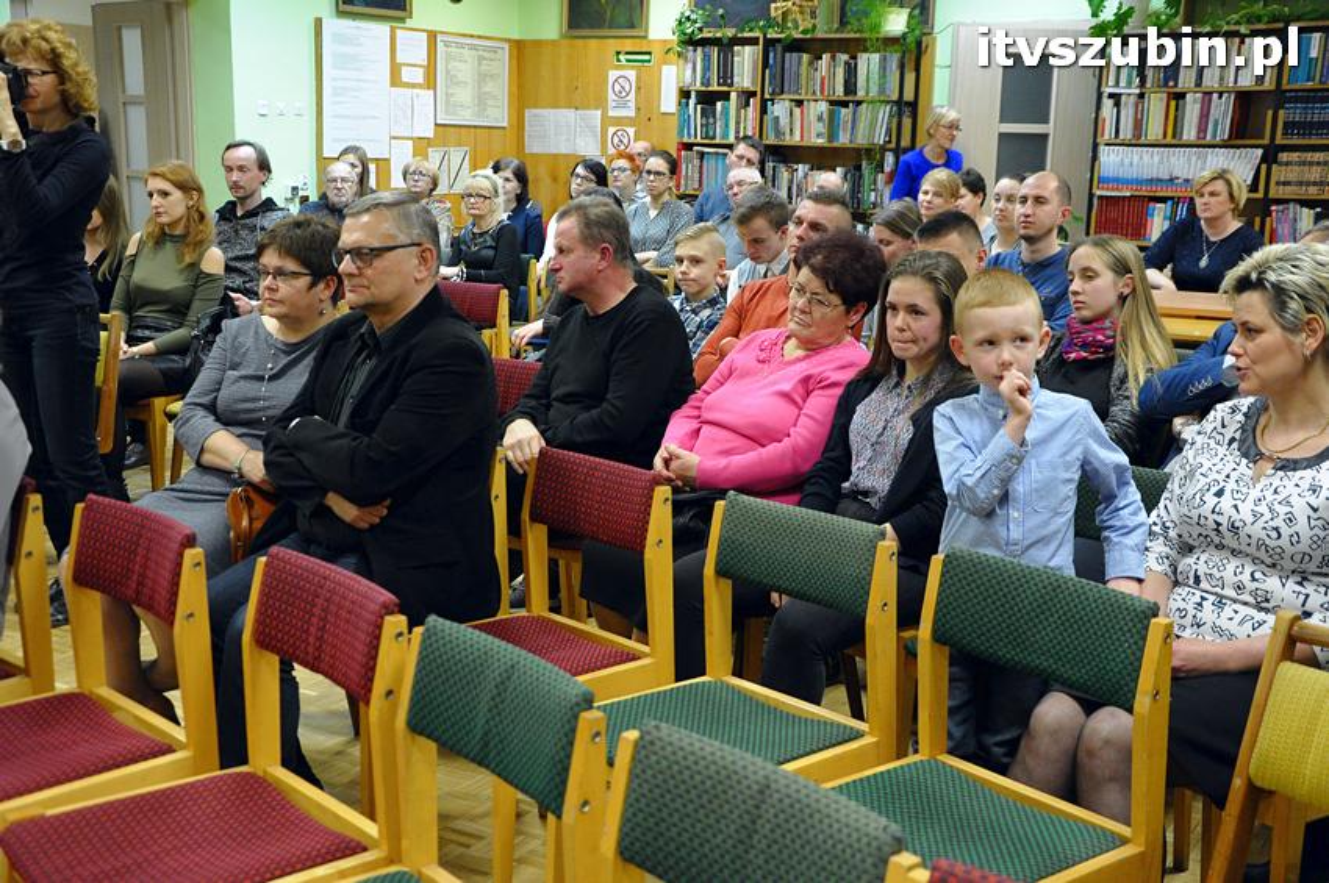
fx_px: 1660
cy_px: 442
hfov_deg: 43.6
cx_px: 664
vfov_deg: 29.8
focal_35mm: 45
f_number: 4.2
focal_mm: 30
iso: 2000
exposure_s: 1/50
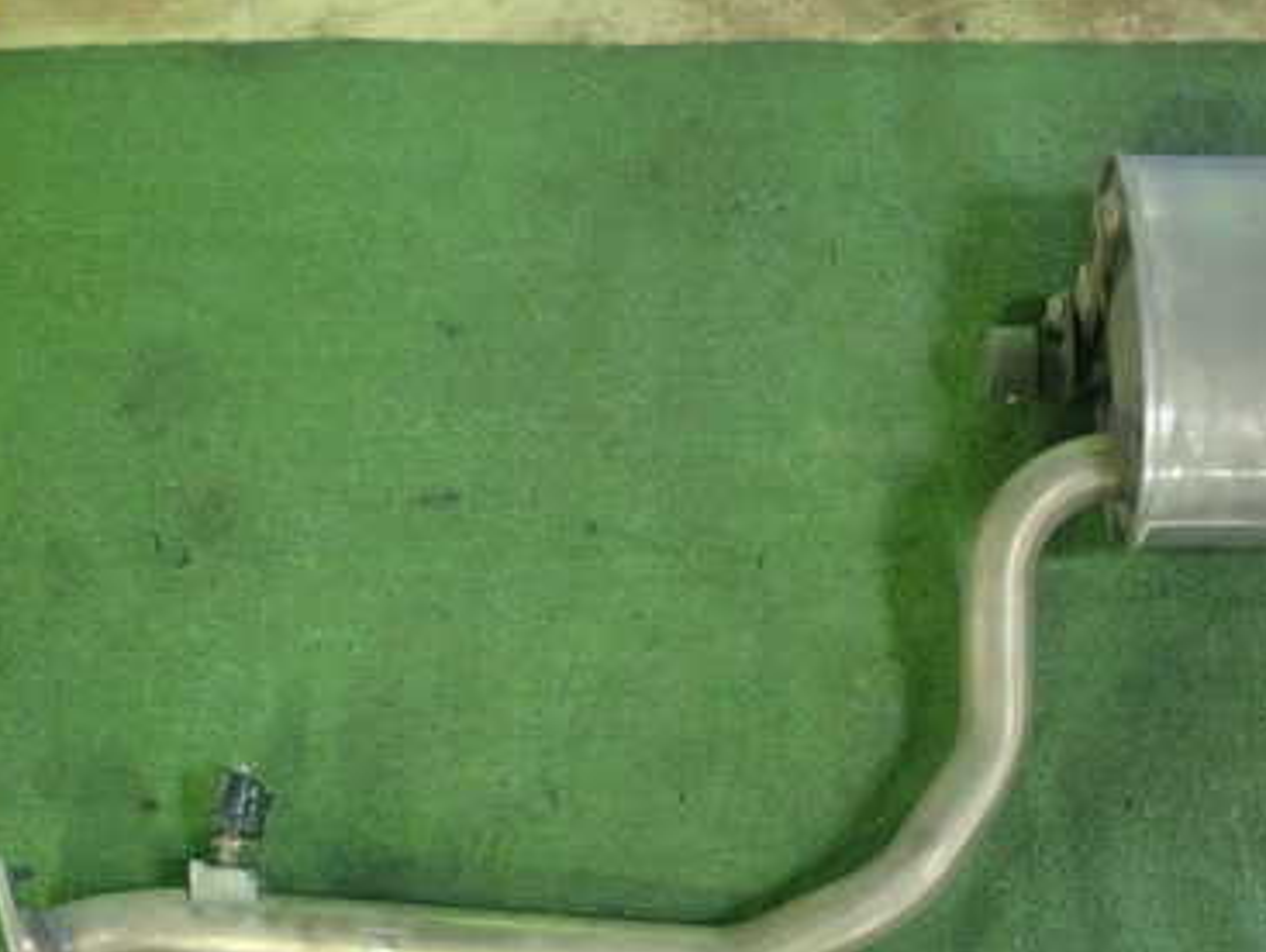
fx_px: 1794
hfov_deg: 38.2
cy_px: 628
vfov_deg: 29.5
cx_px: 887
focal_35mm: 49
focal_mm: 5.4
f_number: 2.3
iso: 400
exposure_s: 1/30
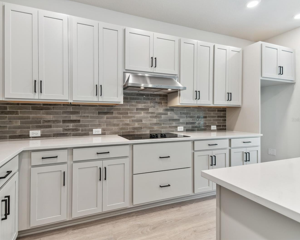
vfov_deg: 77.0
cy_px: 120
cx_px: 131
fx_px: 151
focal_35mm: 17
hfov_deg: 89.2
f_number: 7.1
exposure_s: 1/6
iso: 100
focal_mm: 10
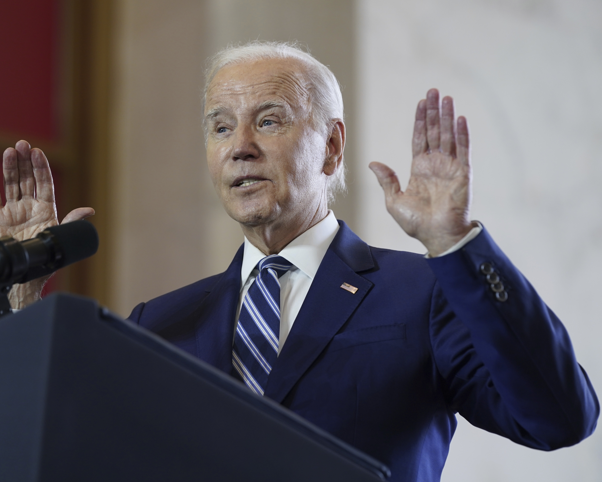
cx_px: 245
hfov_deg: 10.2
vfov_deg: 8.1
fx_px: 3385
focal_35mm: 190
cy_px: 240
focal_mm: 168
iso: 800
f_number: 3.5
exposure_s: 1/200
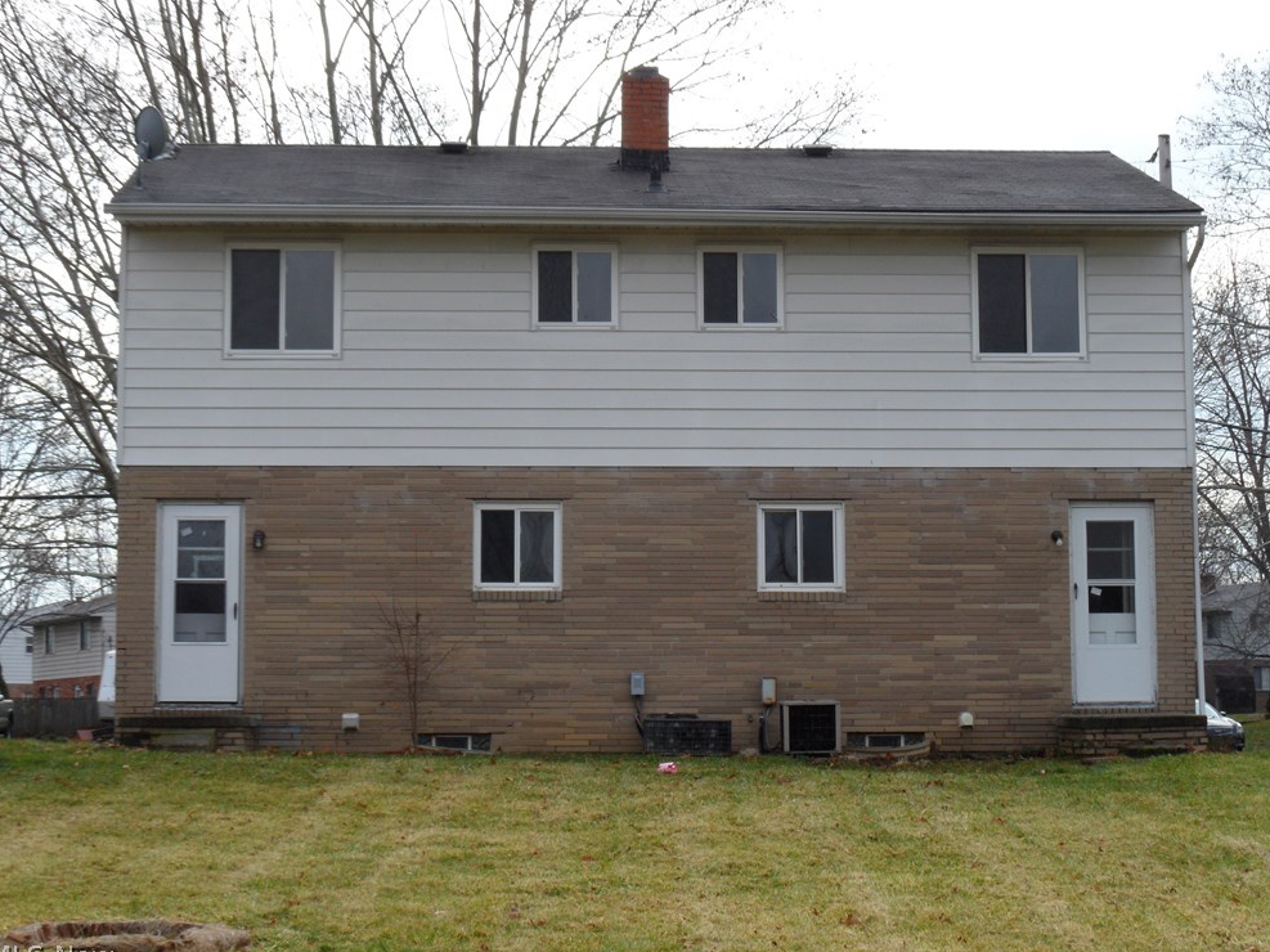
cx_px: 640
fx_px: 3045
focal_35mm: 83
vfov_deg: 17.8
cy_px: 484
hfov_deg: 23.6
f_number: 6
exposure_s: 1/180
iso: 80
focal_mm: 13.2
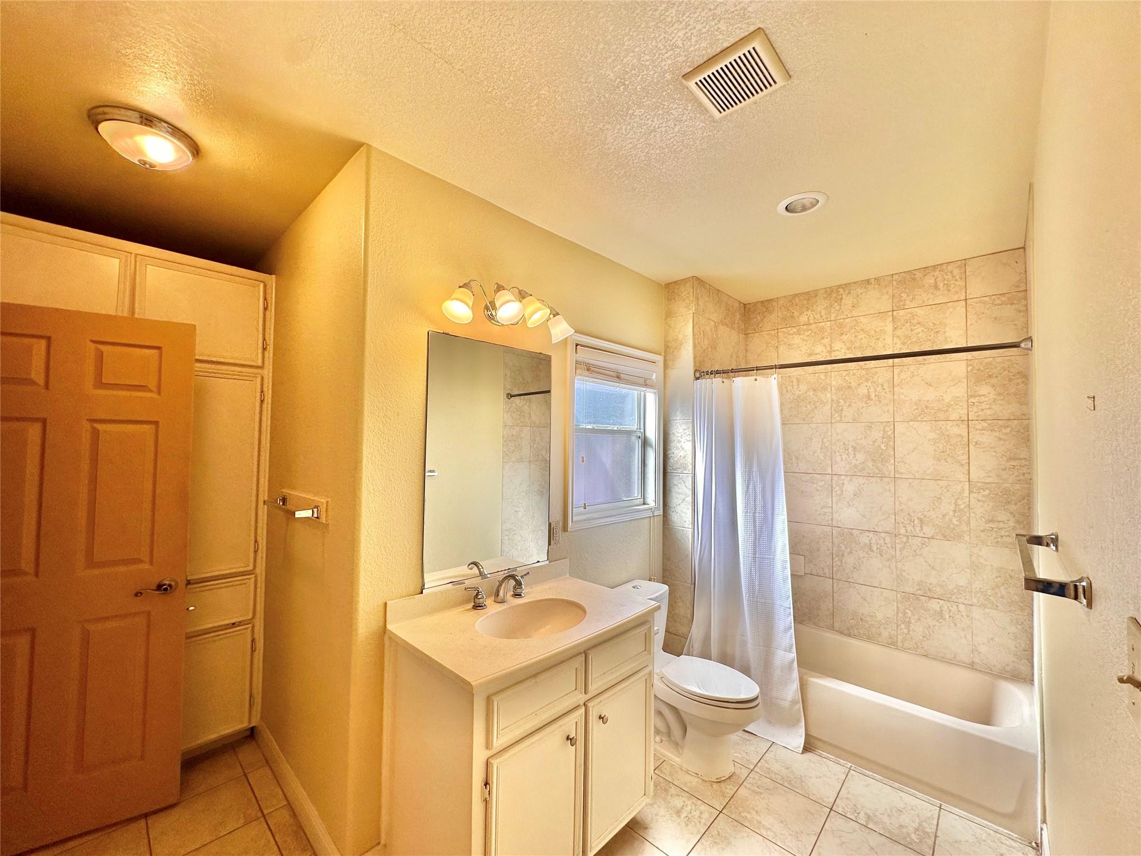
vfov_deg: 85.7
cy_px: 428
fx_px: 461
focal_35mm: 14
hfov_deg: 102.1
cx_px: 570
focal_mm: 2.22
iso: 40
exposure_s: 1/187
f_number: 2.2
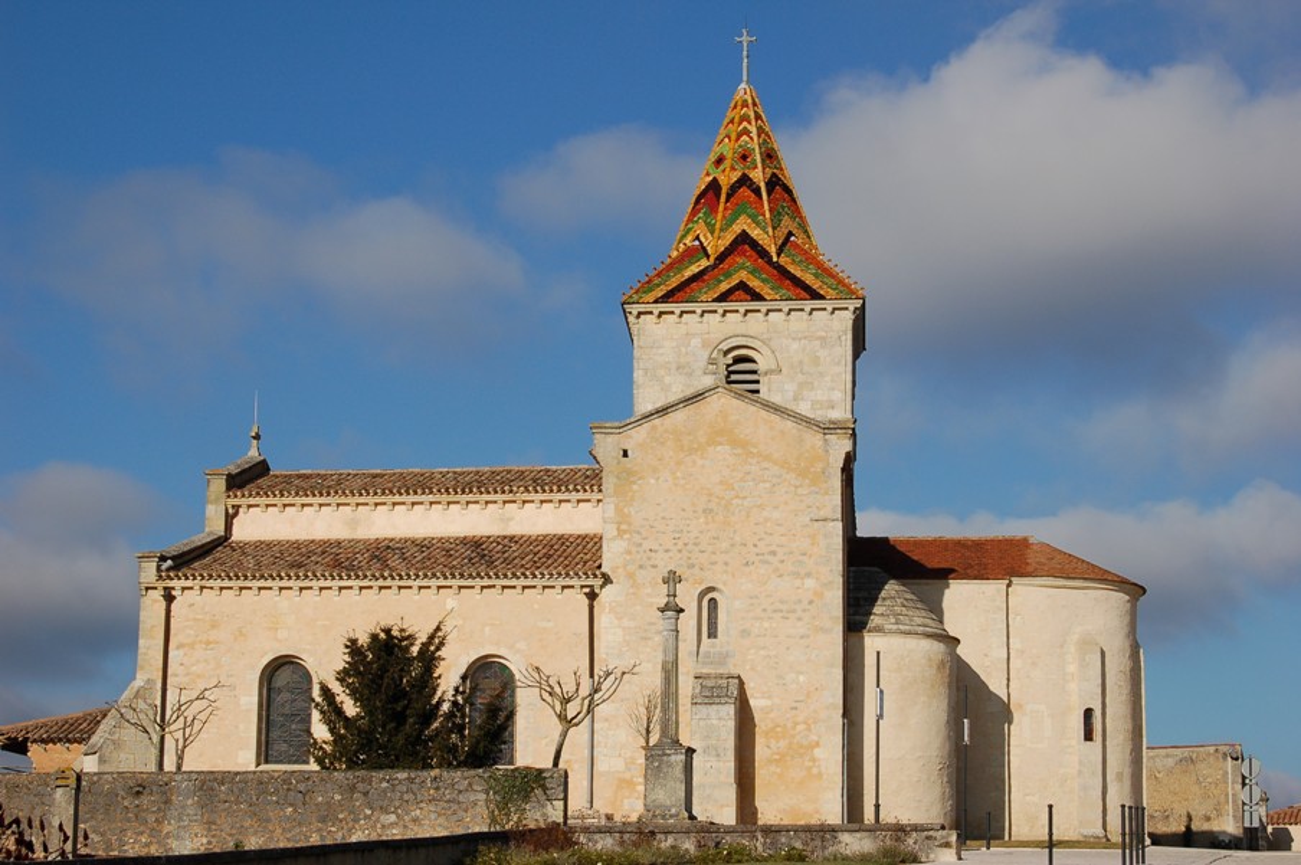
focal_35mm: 78
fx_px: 2816
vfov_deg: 17.5
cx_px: 650
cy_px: 432
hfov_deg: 26.0
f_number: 11
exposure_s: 1/500
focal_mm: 52
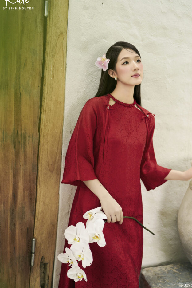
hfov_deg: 25.5
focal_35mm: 53
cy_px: 139
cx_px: 100
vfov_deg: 37.5
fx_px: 424
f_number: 1.6
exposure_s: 1/100
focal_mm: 50
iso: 800
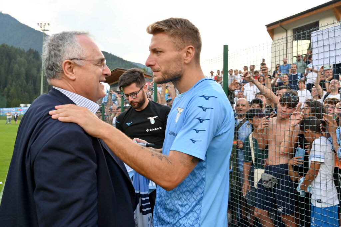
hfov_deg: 67.4
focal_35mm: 27
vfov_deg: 47.9
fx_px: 256
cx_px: 170
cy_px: 114
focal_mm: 27
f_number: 5.6
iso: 250
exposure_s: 1/160
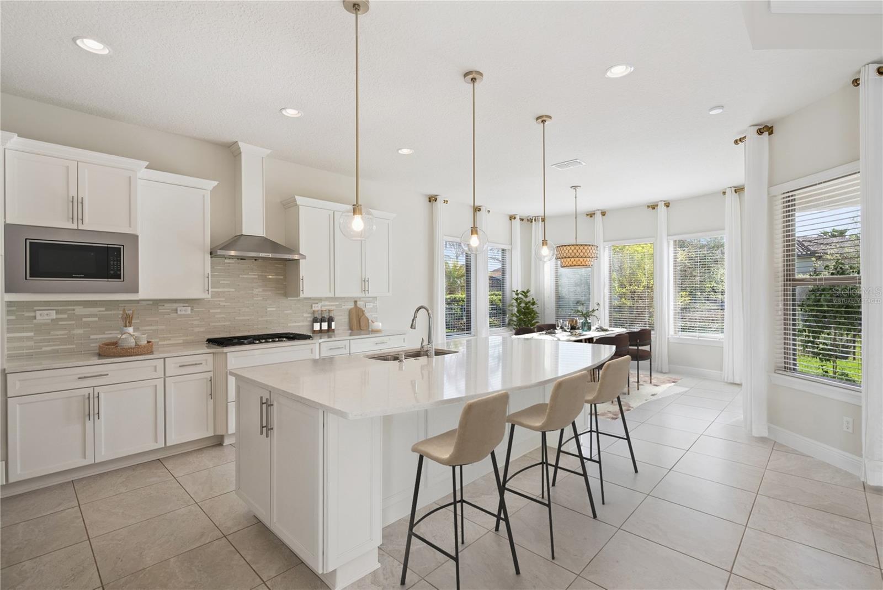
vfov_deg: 73.8
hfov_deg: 96.7
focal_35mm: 16
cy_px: 295
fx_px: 393
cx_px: 442
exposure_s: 1/50
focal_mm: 16
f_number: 9
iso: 200
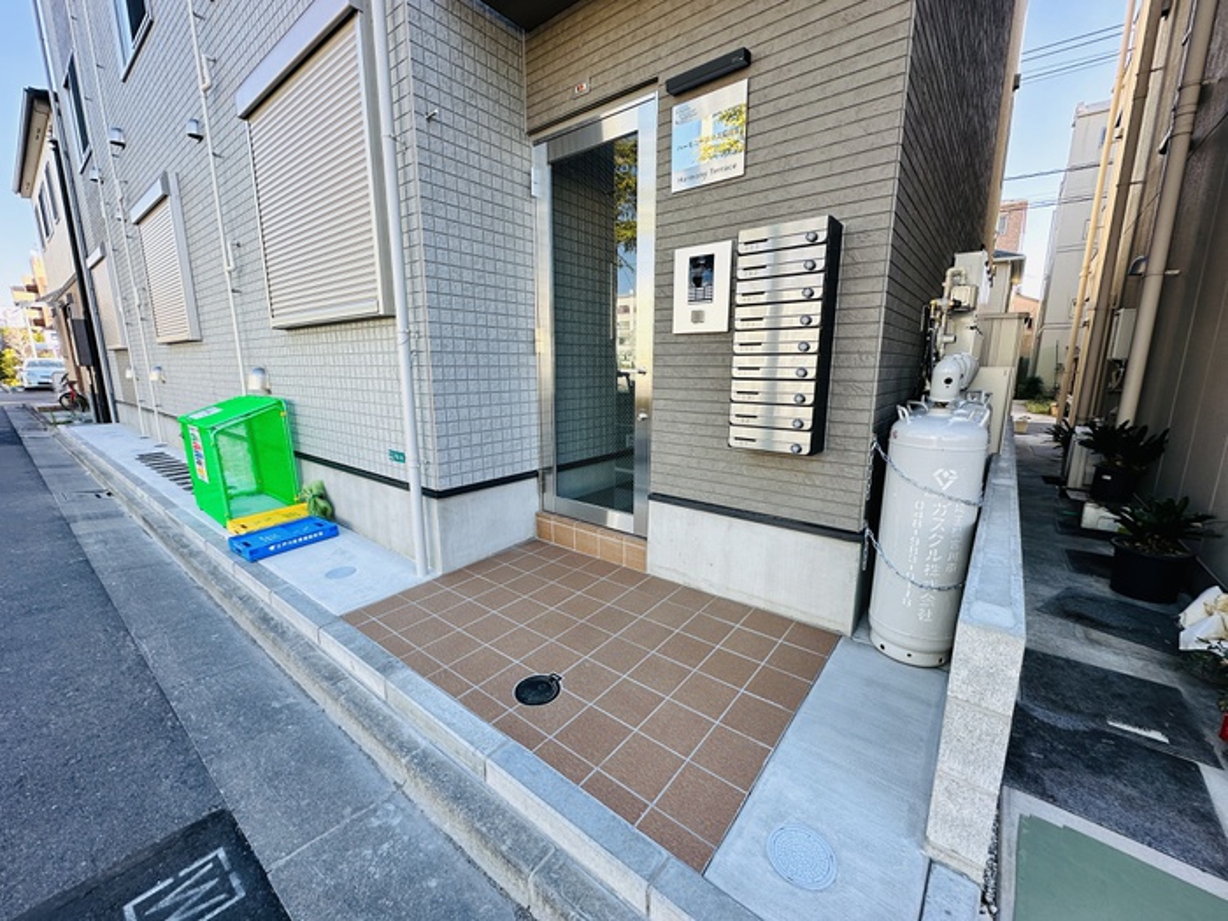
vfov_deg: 85.7
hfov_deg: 102.1
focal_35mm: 14
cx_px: 614
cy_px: 460
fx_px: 497
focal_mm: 2.22
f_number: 2.2
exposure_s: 1/219
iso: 40
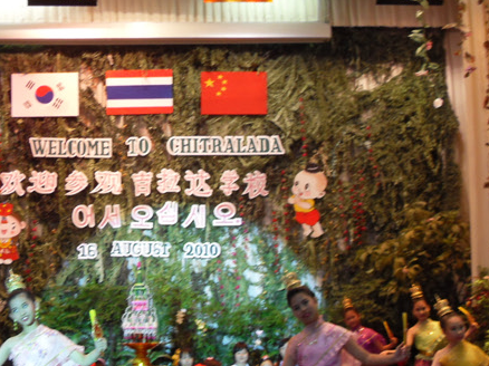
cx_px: 201
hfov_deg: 30.2
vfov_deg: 22.8
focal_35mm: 64
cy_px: 242
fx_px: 904
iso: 160
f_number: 3.2
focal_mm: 7.5
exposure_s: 1/45
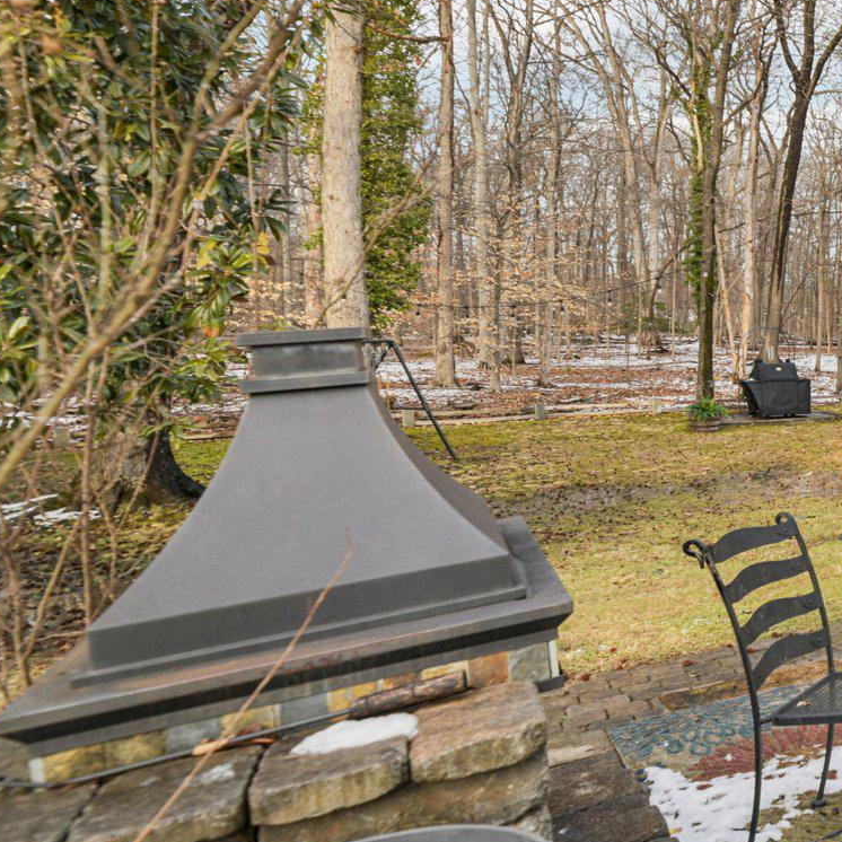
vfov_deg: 46.9
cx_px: 1140
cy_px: 329
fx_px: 963
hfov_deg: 32.6
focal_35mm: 35
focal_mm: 15
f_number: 8
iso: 100
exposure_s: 1/40
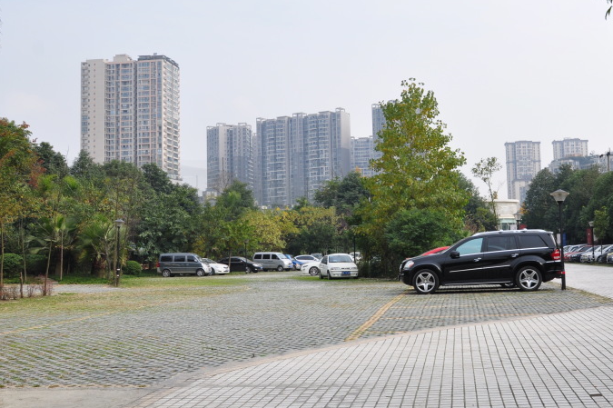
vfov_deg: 28.2
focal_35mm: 48
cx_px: 445
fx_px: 813
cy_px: 182
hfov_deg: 40.4
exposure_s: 1/250
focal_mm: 21
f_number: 10
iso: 200
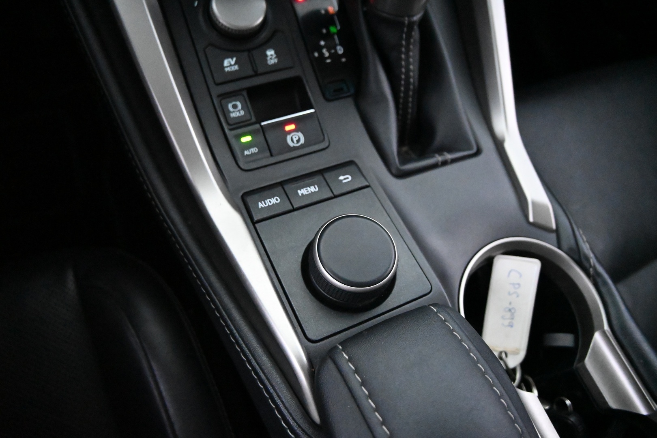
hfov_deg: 27.0
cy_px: 219
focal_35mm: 75
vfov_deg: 18.2
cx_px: 328
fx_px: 1369
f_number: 6.3
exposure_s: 1/80
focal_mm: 50
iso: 12800
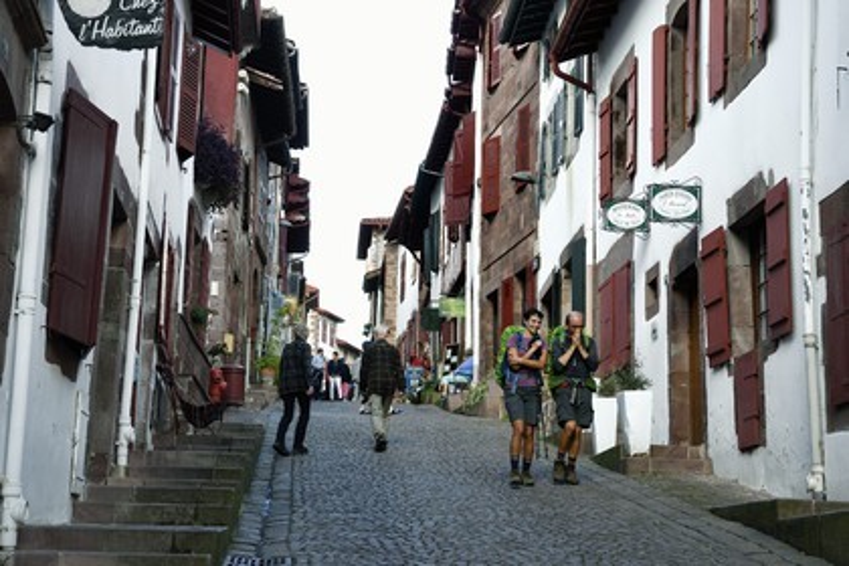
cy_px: 283
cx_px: 424
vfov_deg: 19.5
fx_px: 1651
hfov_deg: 28.8
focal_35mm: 70
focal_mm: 70
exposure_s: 1/125
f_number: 7.1
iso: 400
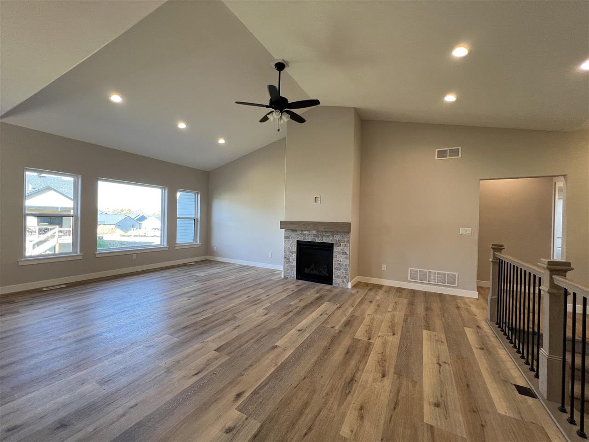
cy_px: 221
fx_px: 221
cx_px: 294
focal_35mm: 13
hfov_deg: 106.2
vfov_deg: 89.9
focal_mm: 1.57
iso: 100
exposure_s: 1/120
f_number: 1.8
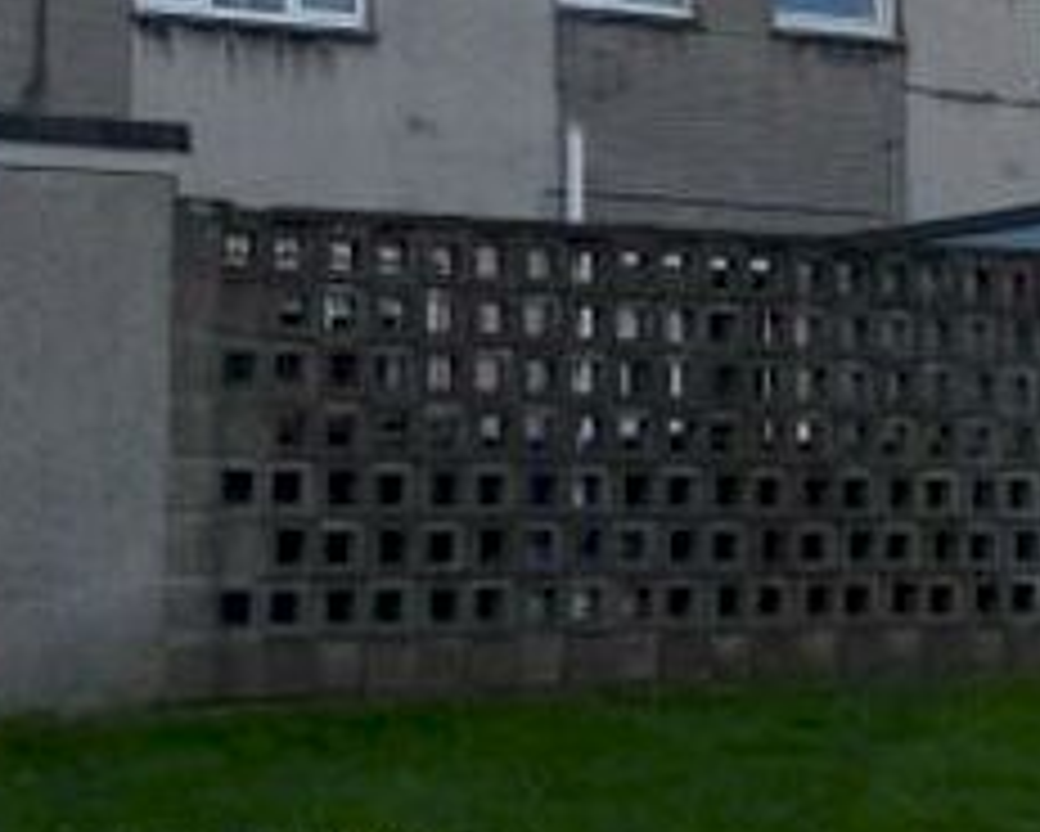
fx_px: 2371
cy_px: 97
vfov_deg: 19.6
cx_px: 356
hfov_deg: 24.6
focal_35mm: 77
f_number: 3.1
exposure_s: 1/640
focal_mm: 4.6
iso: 80
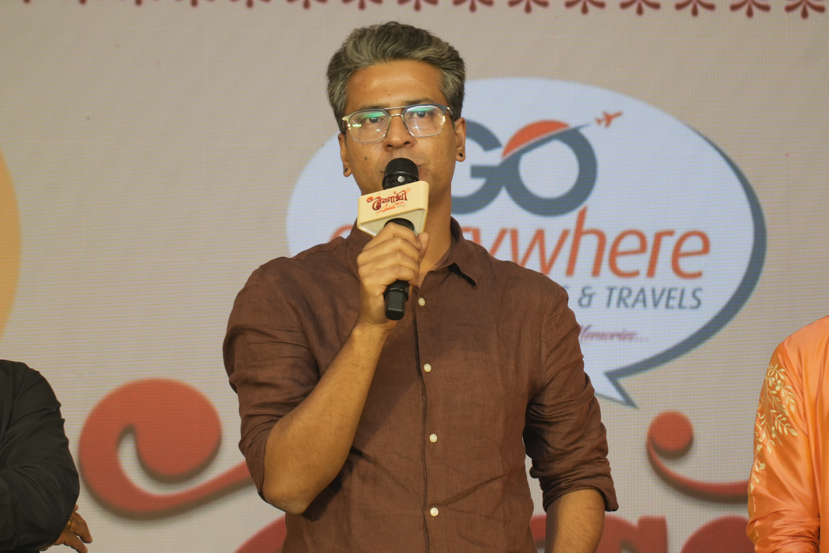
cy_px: 276
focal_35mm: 105
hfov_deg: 19.5
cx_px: 414
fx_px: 2418
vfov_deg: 13.0
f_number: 5.6
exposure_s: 1/125
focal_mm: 70
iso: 640
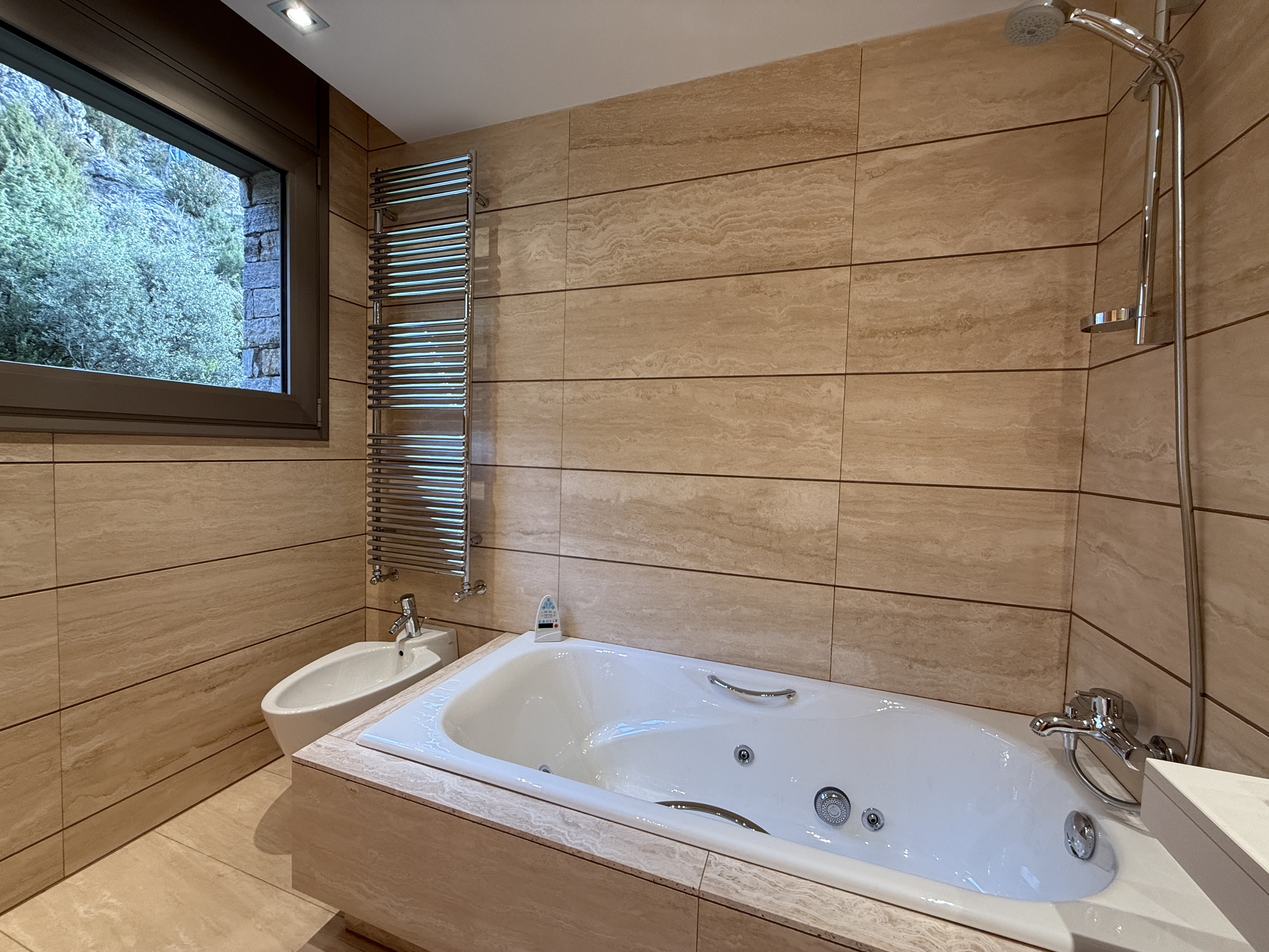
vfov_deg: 85.7
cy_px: 476
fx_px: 513
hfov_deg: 102.1
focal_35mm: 14
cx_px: 634
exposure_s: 1/100
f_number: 2.2
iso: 125
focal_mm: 2.22
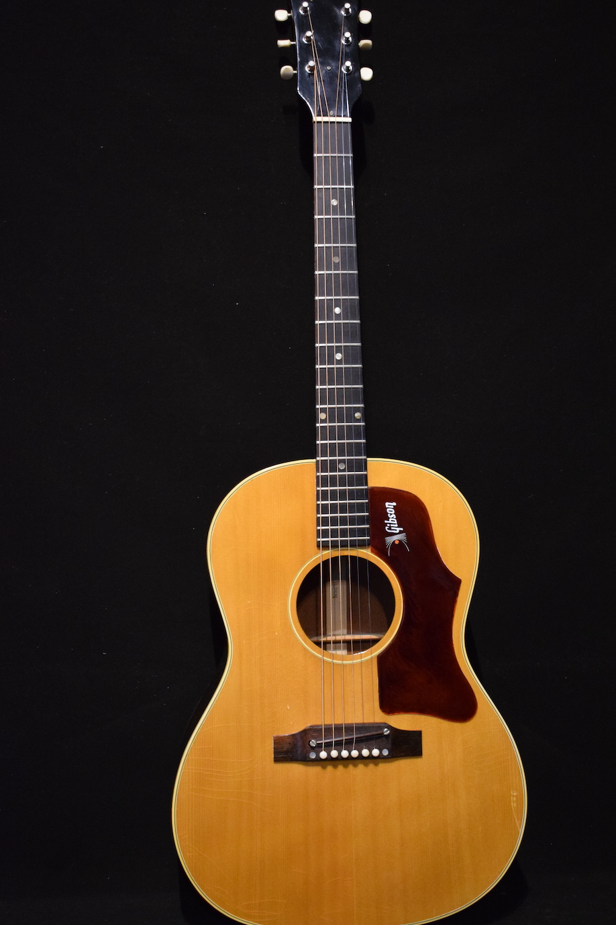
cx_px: 329
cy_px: 450
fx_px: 1258
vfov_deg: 40.3
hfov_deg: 27.5
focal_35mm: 49
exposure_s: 1/30
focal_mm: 30
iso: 3200
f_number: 4.2
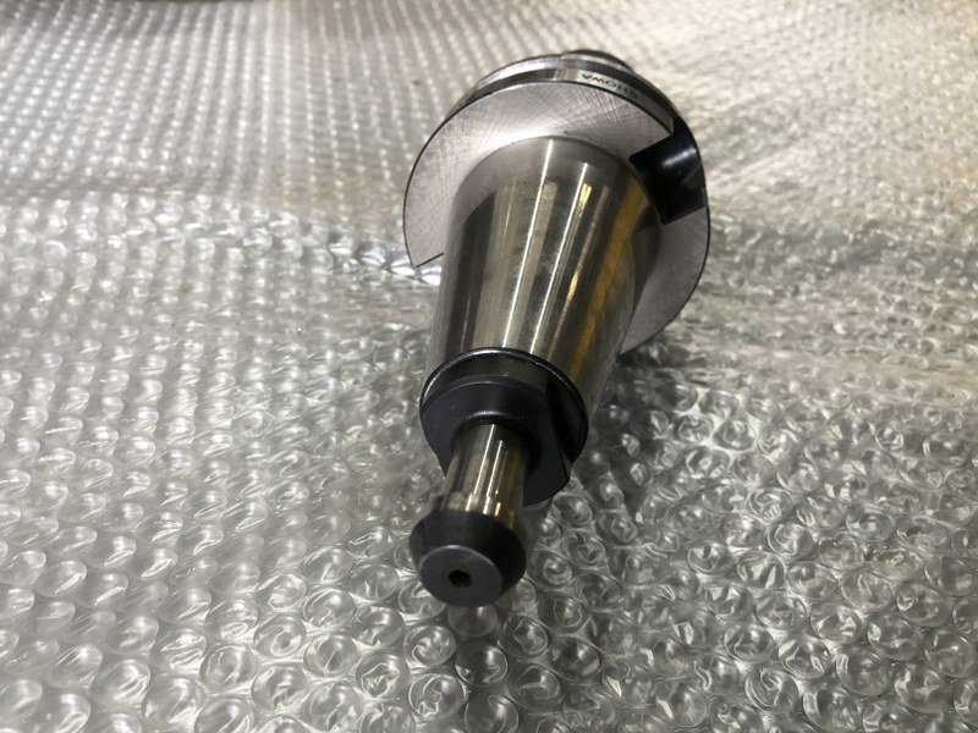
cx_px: 489
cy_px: 366
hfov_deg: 63.4
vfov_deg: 49.7
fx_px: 791
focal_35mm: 28
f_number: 1.8
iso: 40
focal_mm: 4
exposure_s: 1/30
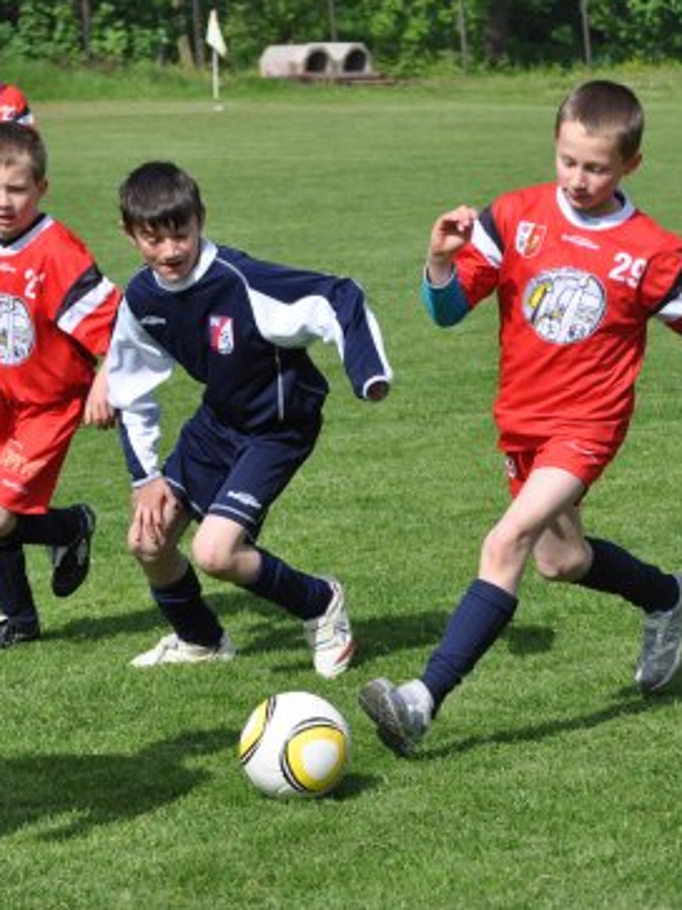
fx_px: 4304
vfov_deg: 12.1
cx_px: 479
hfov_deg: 9.1
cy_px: 455
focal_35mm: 164
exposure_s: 1/2000
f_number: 7.1
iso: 400
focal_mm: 75
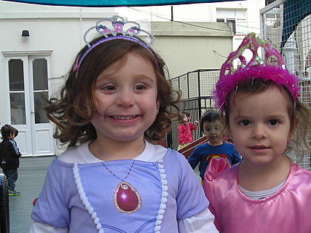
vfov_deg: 25.4
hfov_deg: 33.8
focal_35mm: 57
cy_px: 172
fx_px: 512
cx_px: 166
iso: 50
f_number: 3.2
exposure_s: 1/60.2
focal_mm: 6.3
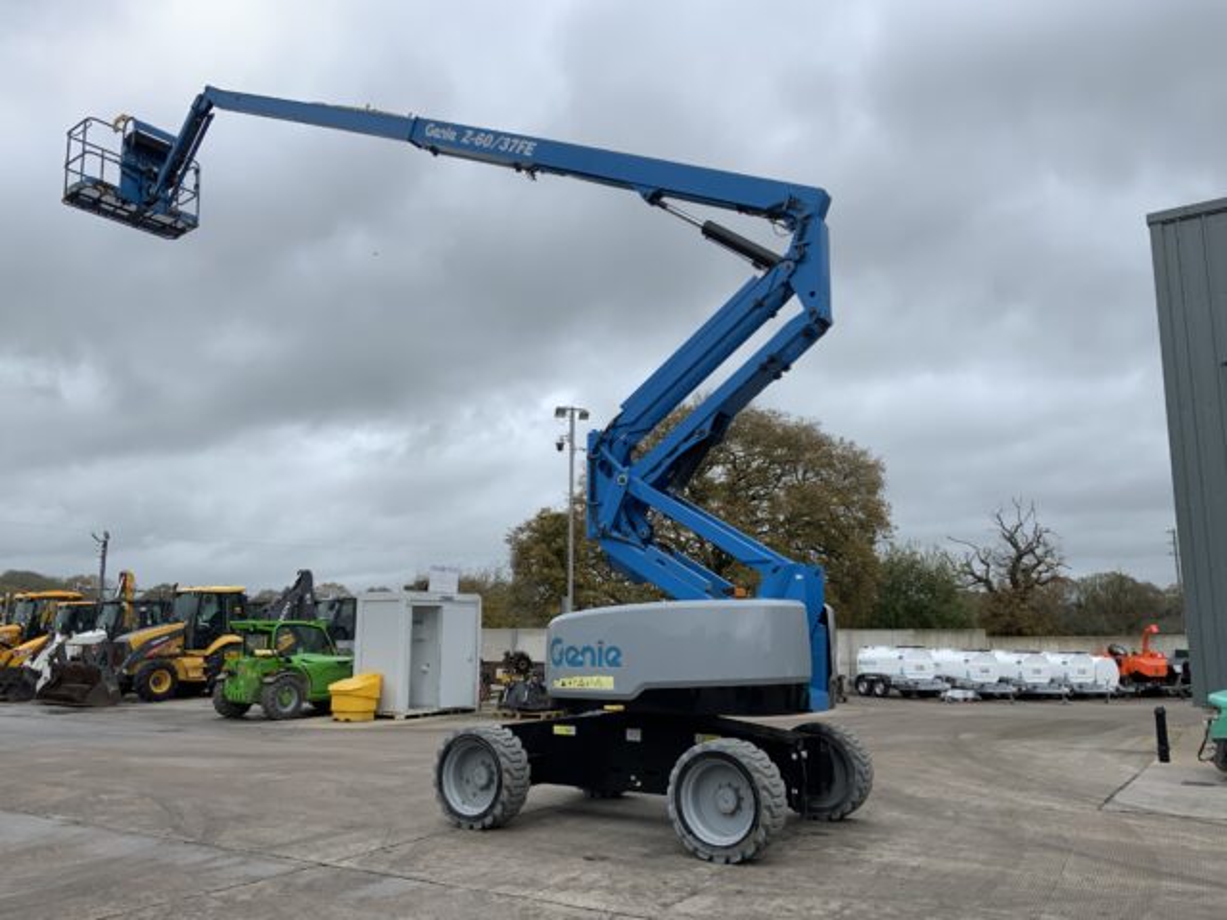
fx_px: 1028
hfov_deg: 61.7
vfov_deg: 48.2
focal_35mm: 29
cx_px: 614
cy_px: 460
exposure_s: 1/253
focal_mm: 3
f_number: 1.8
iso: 16
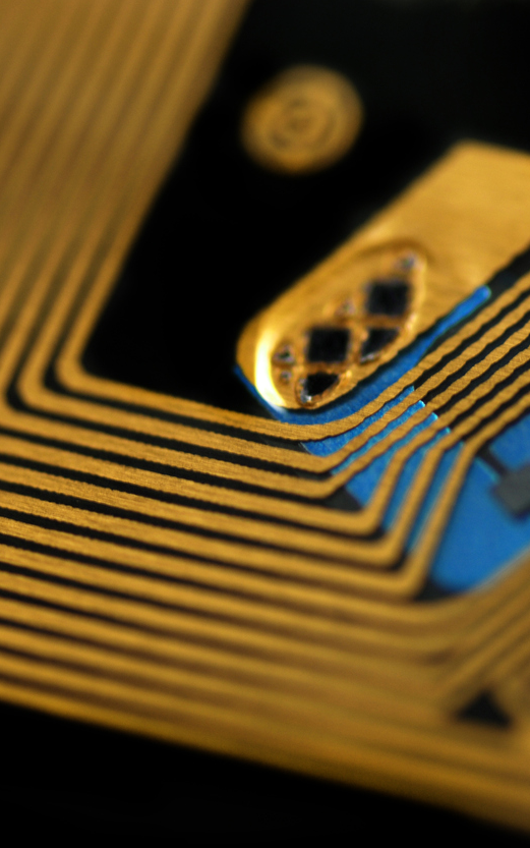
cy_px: 426
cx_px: 521
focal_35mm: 207
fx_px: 4781
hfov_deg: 6.3
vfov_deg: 10.1
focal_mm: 90
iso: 100
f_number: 8
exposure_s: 1/25
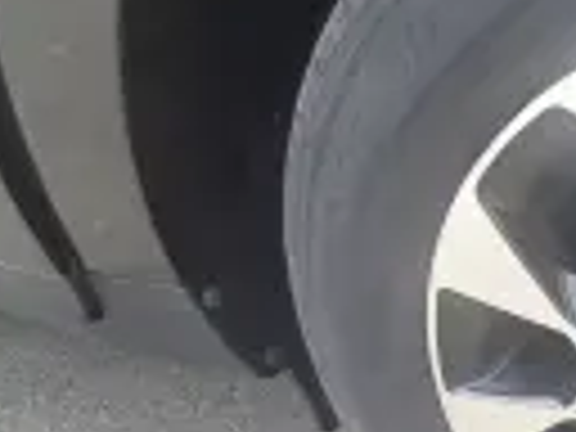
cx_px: 778
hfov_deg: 31.0
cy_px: 360
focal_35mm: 45
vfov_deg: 31.2
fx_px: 749
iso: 40
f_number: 2.2
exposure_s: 1/153
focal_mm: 1.64
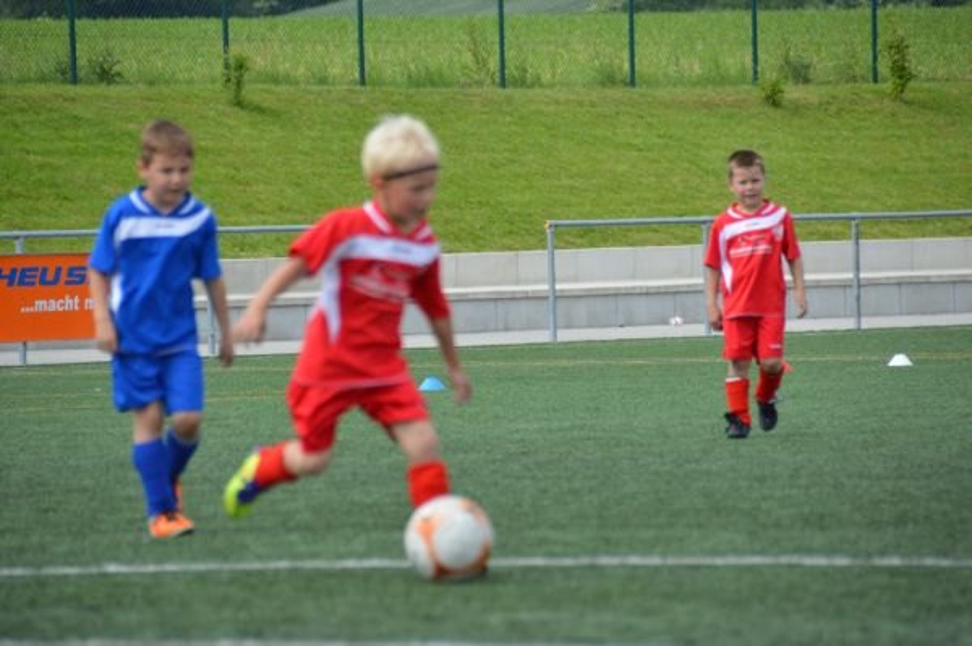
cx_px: 486
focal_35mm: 300
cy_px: 323
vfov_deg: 4.6
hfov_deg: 6.9
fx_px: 8093
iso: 400
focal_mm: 200
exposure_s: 1/1250
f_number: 5.6
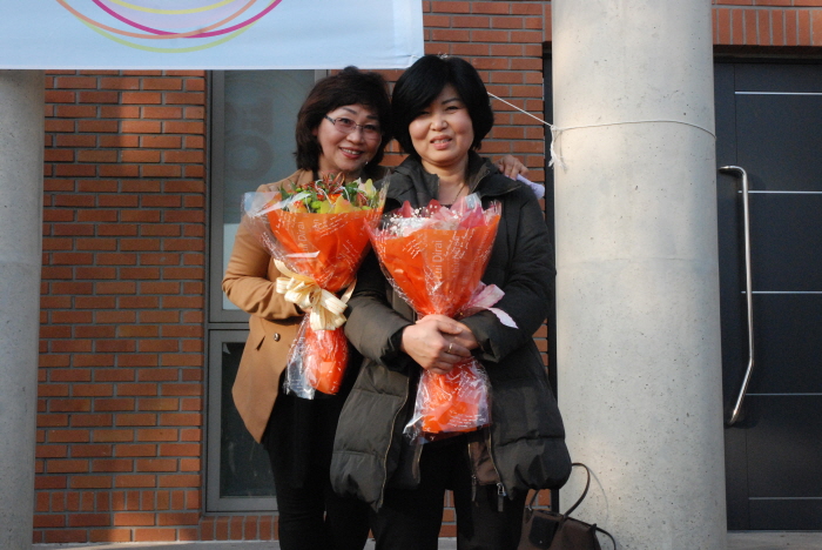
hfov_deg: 38.9
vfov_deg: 26.5
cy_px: 275
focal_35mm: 51
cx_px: 411
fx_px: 1165
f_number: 11
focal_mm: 34
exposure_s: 1/500
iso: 1600
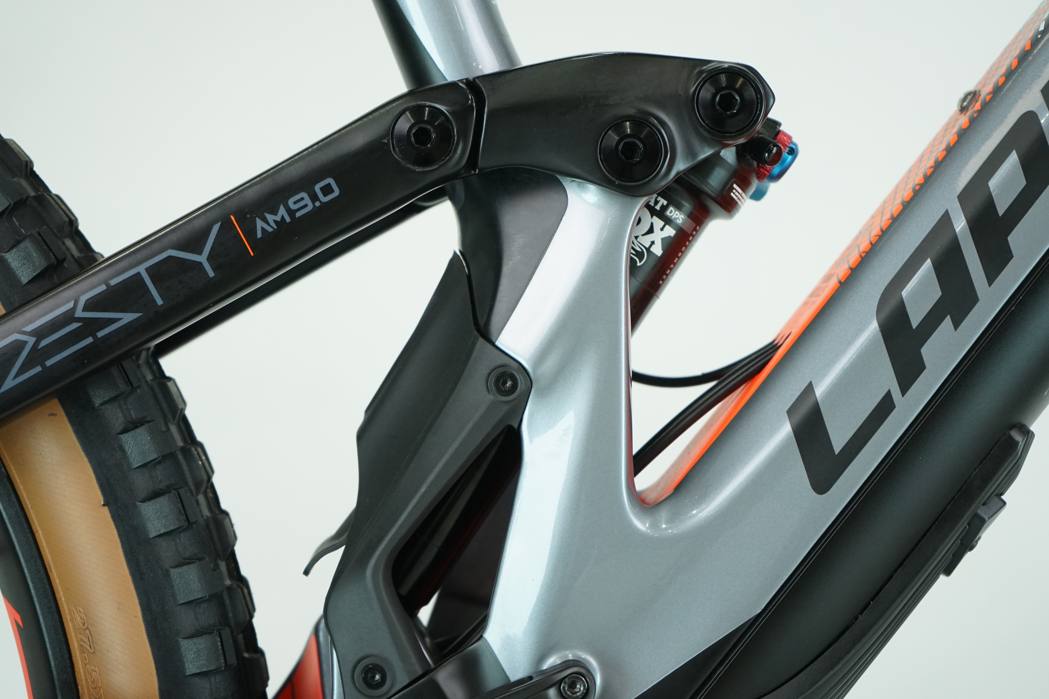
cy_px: 350
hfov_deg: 28.8
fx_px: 2040
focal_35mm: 70
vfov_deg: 19.5
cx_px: 524
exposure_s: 1/200
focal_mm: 70
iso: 1600
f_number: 5.6
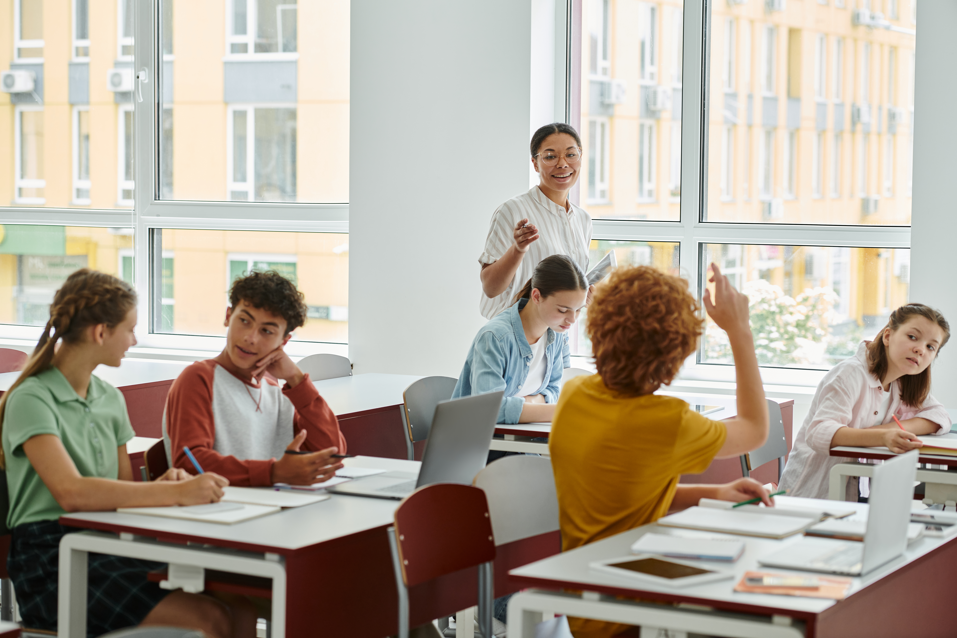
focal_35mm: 82
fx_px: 2180
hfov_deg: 24.8
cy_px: 319
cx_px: 478
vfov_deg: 16.7
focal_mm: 82
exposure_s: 1/200
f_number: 4
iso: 320
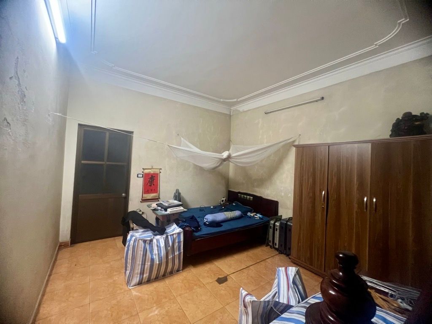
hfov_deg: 106.2
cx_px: 216
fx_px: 162
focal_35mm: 13
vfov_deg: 89.9
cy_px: 162
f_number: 1.8
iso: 500
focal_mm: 1.57
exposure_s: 1/50
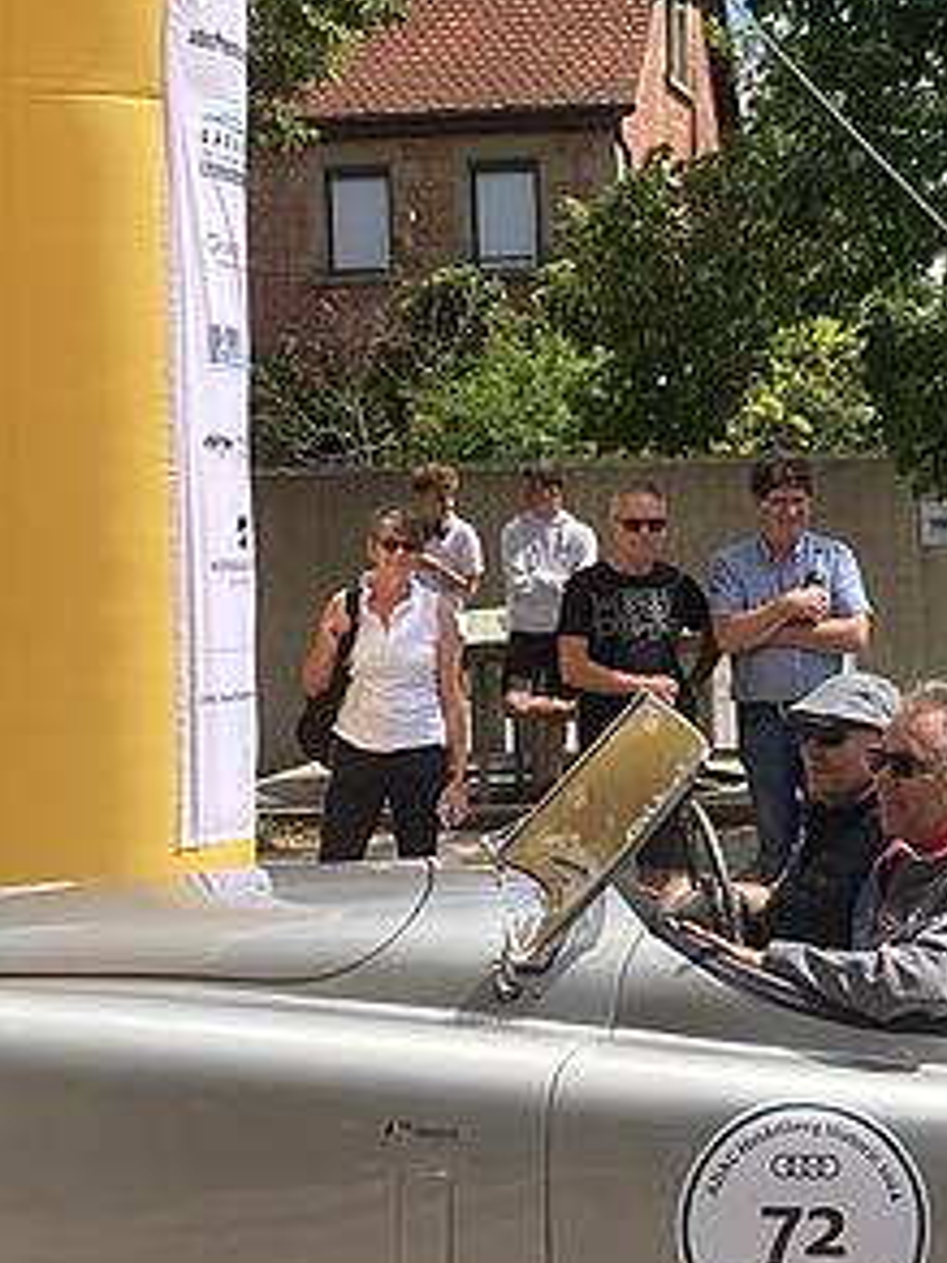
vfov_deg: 24.3
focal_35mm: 80
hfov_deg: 18.4
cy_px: 807
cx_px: 621
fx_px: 2918
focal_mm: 3.99
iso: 20
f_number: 1.8
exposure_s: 1/2088
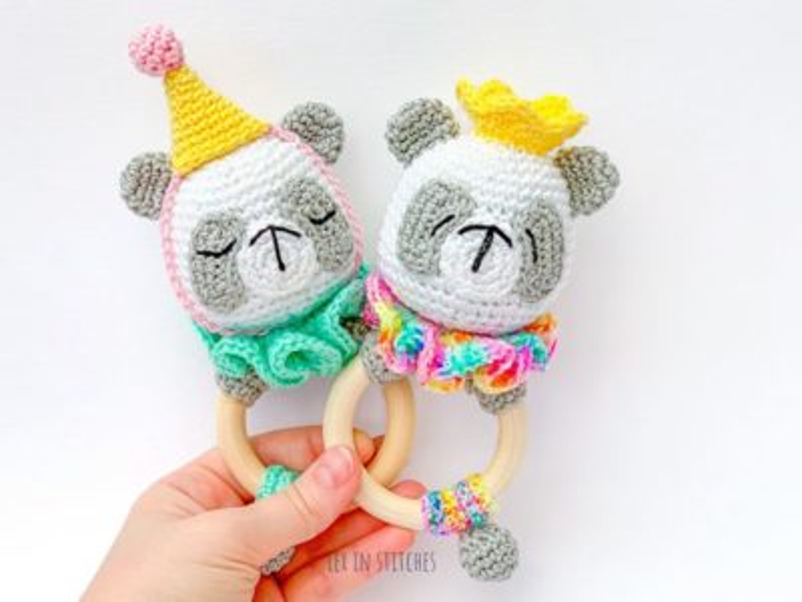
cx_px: 401
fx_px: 1205
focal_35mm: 52
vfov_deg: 28.0
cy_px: 301
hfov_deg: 36.8
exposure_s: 1/122
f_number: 2.4
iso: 64
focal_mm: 6
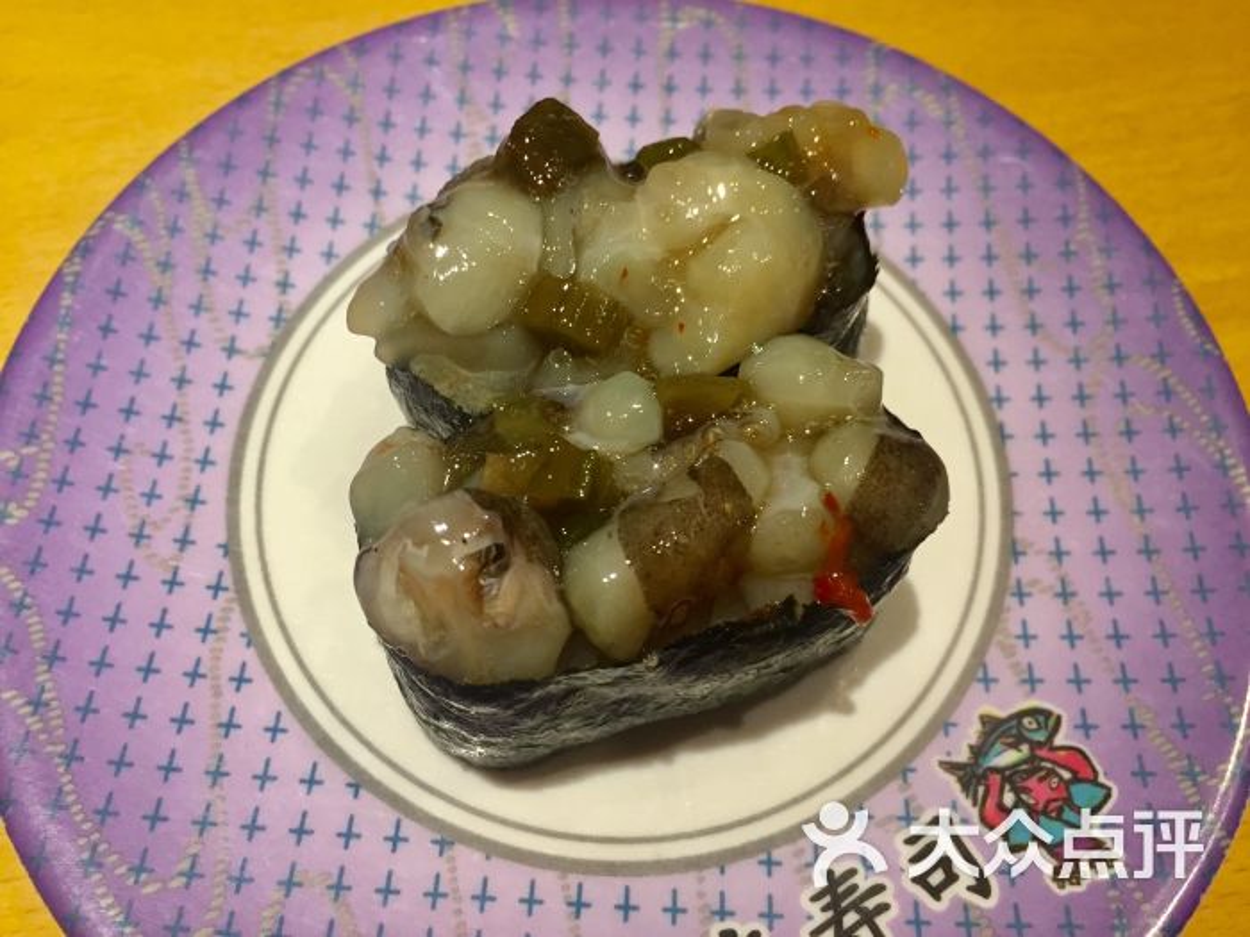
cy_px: 468
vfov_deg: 48.2
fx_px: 1047
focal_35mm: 29
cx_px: 625
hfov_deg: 61.7
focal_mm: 4.15
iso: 50
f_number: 2.2
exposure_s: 1/33
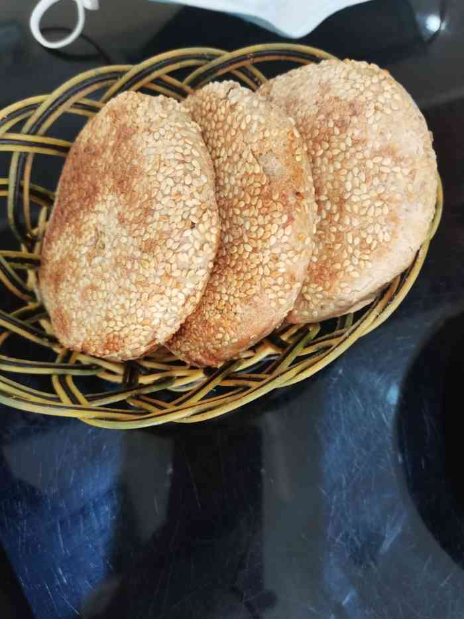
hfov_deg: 53.1
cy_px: 310
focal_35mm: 26
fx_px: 465
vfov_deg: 67.3
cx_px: 232
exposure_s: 1/50
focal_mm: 5.58
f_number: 1.8
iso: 250
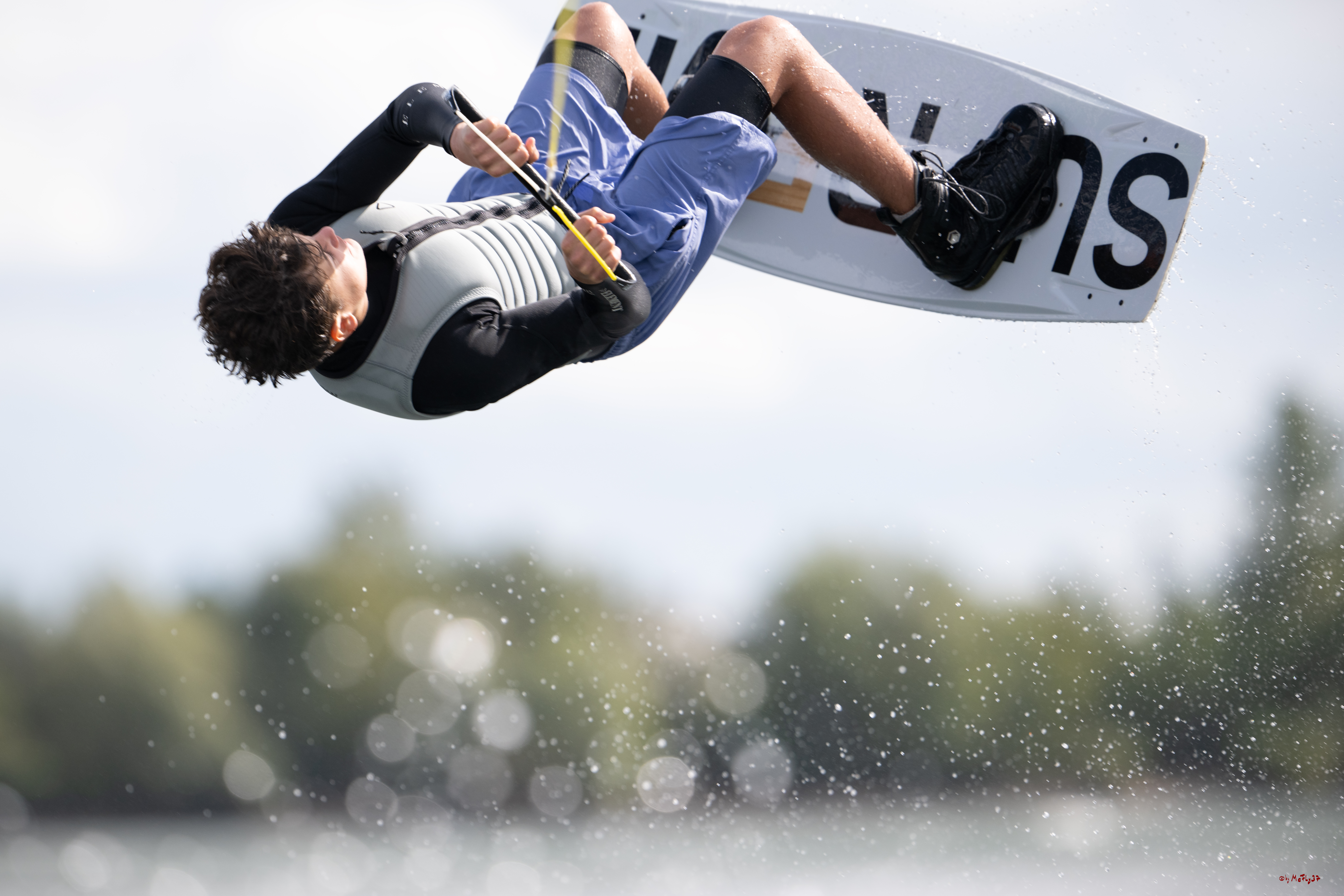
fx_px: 14932
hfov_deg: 5.2
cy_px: 448
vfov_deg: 3.4
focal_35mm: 400
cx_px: 672
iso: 320
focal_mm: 400
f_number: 4
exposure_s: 1/2500
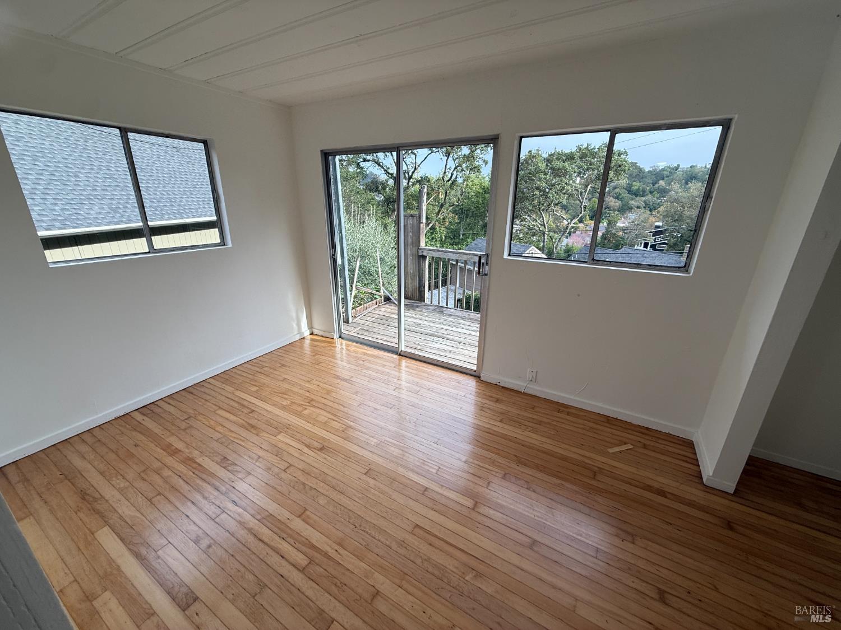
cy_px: 315
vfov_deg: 85.7
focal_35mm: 14
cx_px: 420
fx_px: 340
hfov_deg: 102.1
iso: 50
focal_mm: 2.22
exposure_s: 1/220
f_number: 2.2
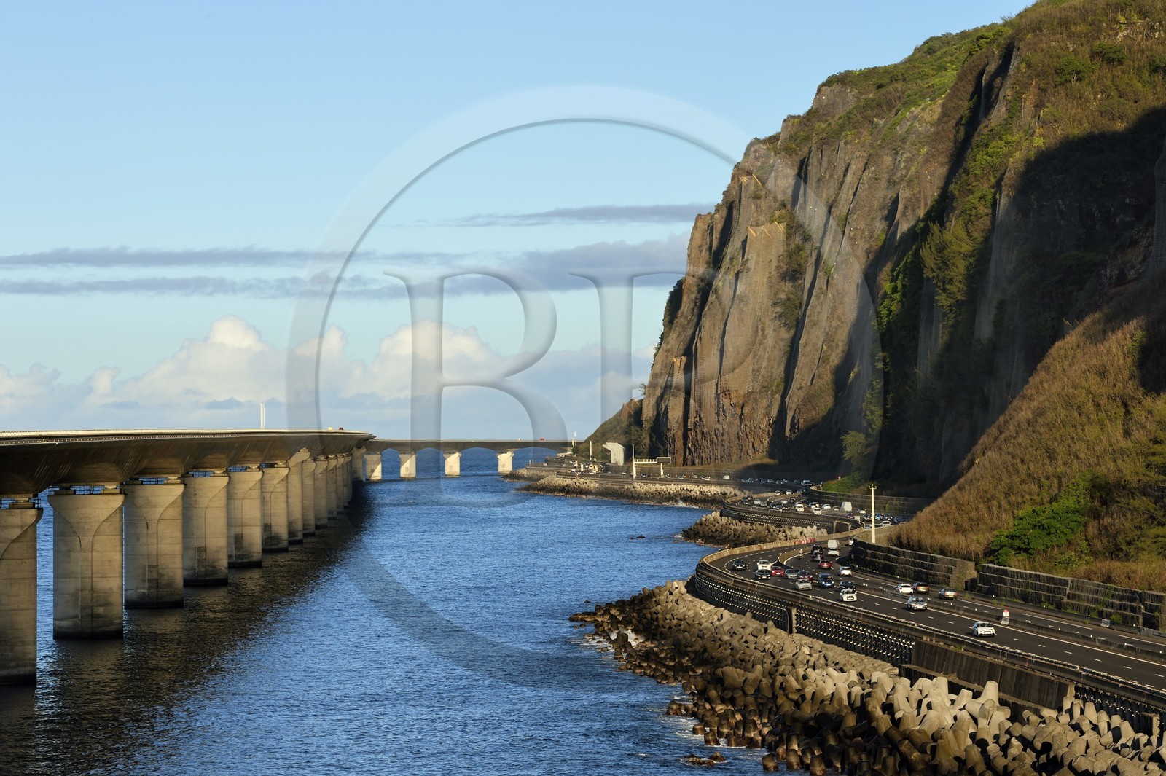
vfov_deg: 9.8
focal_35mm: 140
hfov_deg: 14.7
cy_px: 388
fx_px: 4532
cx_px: 583
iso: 200
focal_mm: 140
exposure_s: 1/250
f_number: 13
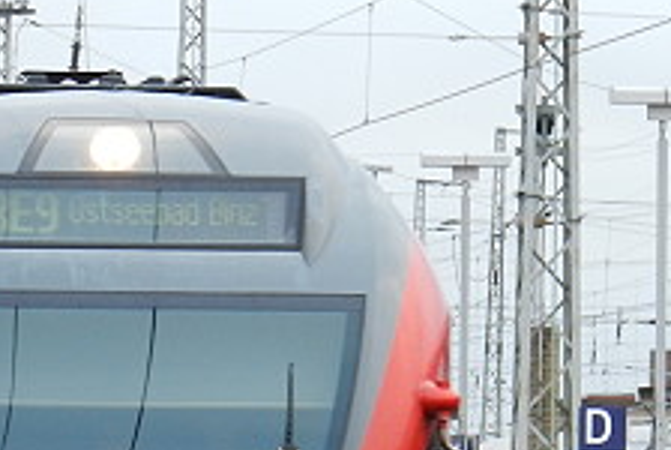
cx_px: 312
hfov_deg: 4.0
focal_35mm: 520
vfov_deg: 2.6
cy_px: 672
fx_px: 9705
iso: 160
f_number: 5.3
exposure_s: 1/50
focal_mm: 29.7
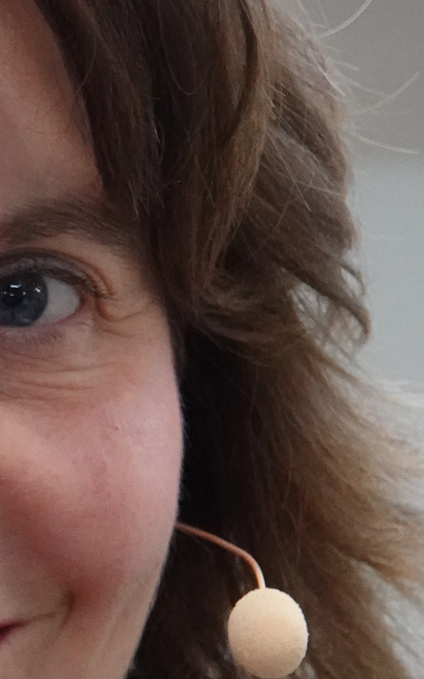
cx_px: -254
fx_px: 26716
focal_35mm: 1445
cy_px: 532
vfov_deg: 1.5
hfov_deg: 0.9
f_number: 4.5
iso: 2500
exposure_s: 1/100
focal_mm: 167.98
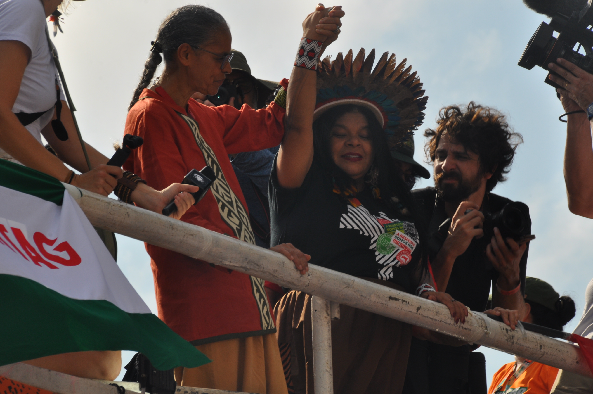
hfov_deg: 7.4
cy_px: 197
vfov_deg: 4.9
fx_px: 4565
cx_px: 296
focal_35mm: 278
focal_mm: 185
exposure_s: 1/200
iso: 200
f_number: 16
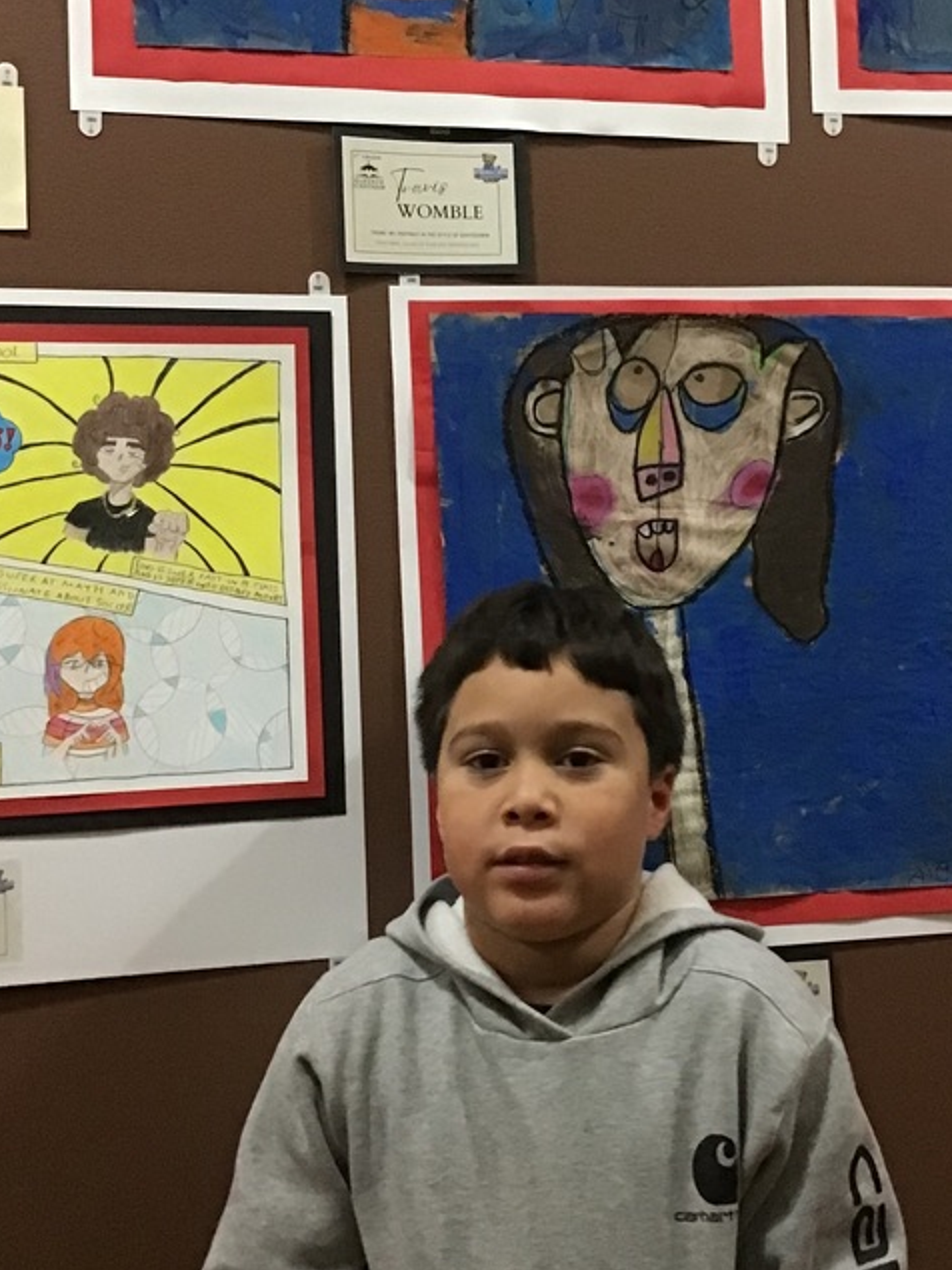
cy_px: 574
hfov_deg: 29.0
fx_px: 1834
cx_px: 562
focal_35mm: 50
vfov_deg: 38.2
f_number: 2.4
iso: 400
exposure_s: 1/15
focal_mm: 3.3
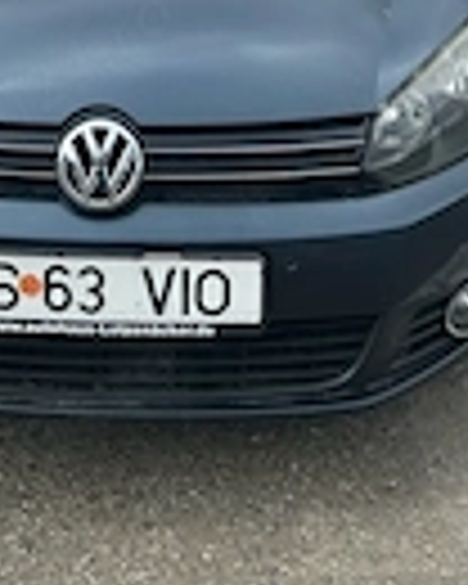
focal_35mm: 78
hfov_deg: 19.5
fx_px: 1350
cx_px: 117
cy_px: -194
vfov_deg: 21.8
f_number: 1.5
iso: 50
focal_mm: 5.7
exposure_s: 1/2123
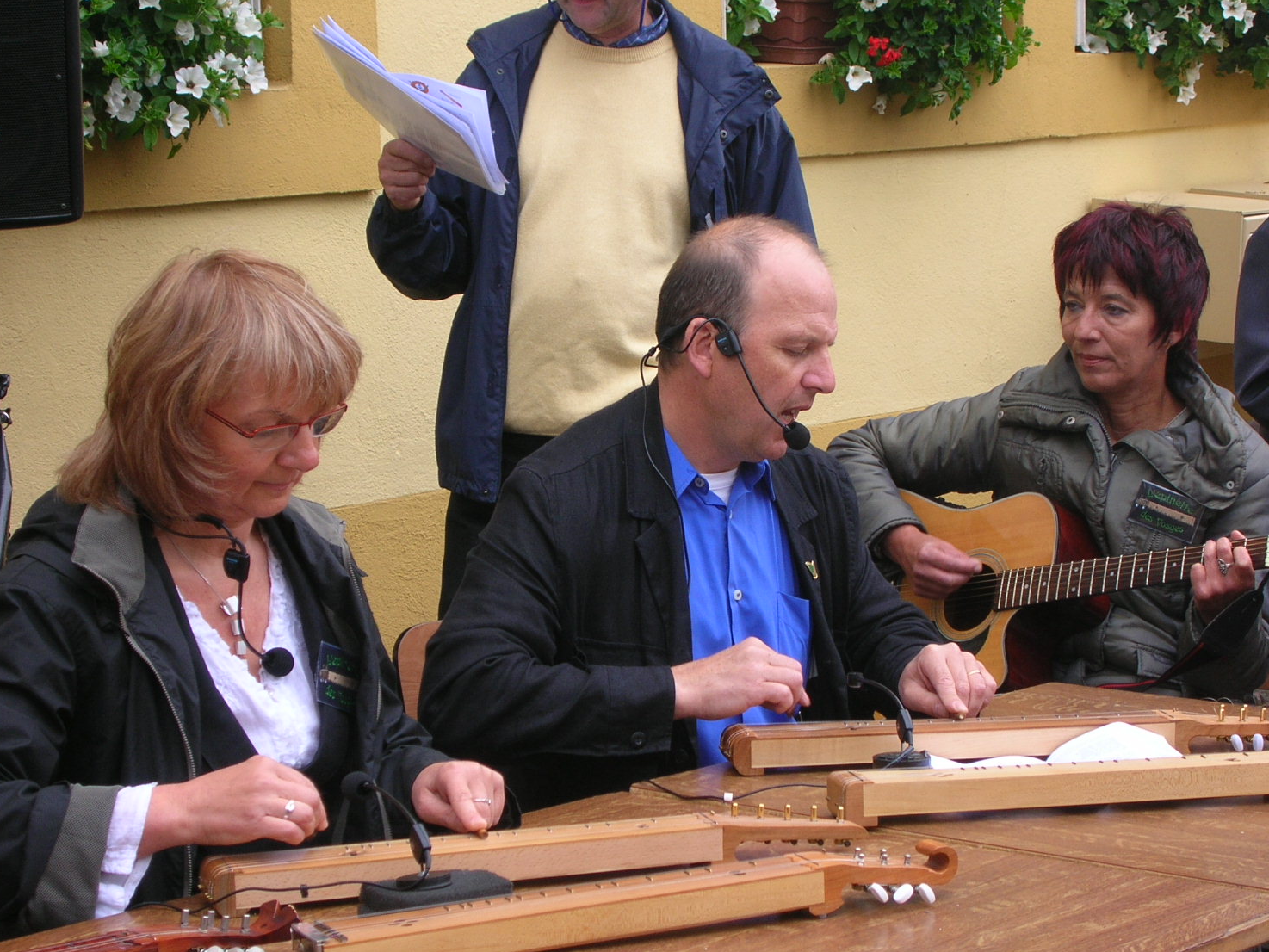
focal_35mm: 89
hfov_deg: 22.0
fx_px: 3263
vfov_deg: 16.6
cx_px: 677
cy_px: 514
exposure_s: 1/62.2
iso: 50
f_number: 4.2
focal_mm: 13.7
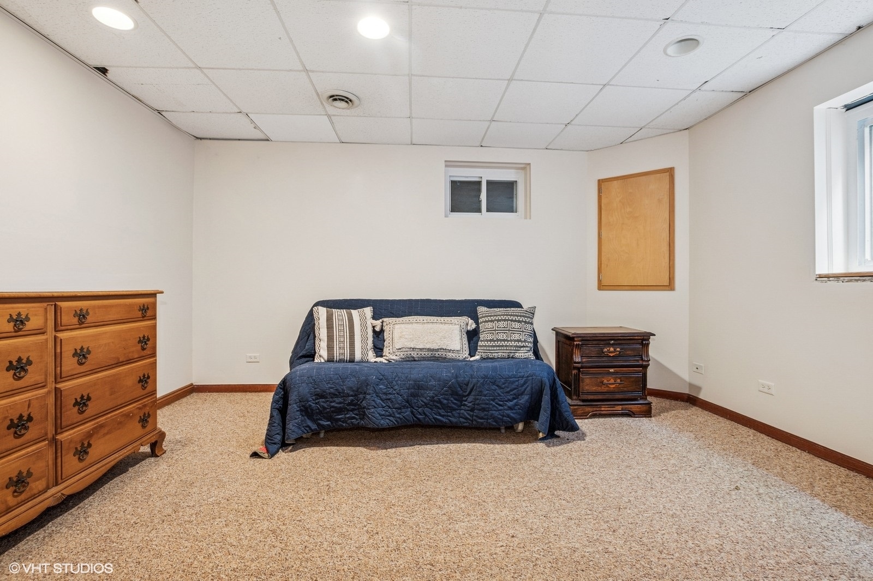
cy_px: 290
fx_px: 364
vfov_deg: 77.3
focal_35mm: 15
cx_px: 436
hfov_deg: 100.4
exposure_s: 1.3
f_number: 7.1
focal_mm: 10
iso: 250
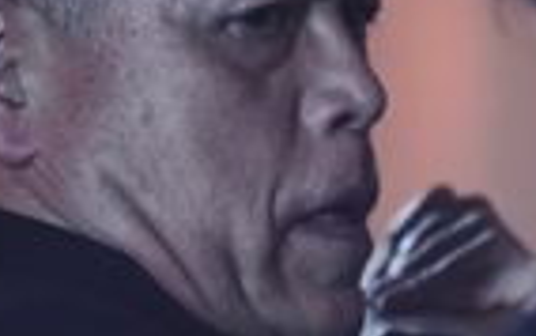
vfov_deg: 2.0
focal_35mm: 662
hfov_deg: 3.2
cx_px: 453
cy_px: 166
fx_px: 9678
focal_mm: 200
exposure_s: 1/100
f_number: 2.8
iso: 4000
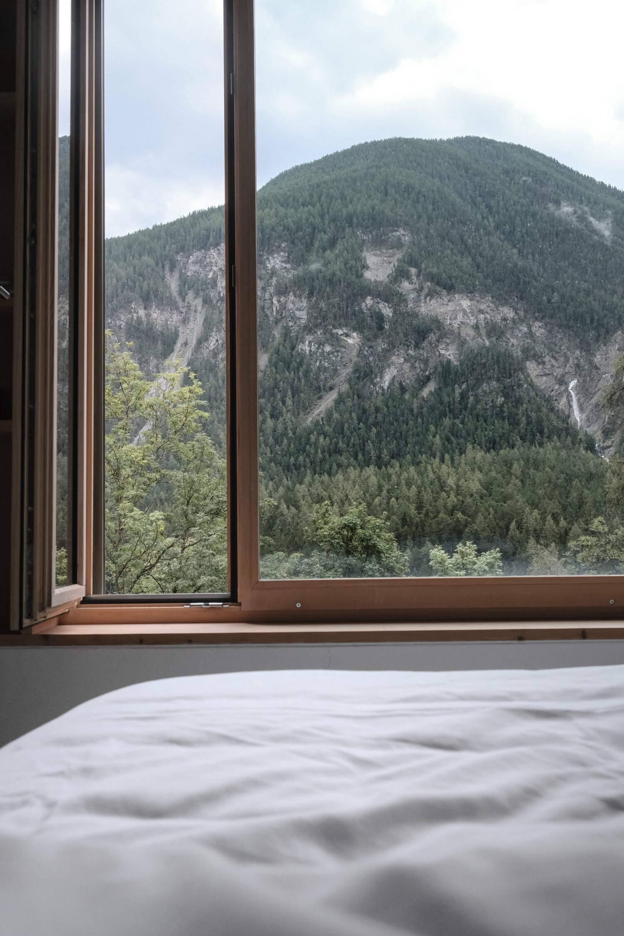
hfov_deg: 37.9
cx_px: 312
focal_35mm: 35
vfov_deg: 54.4
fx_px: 910
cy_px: 468
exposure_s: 1/250
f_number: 7.1
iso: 2500
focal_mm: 23
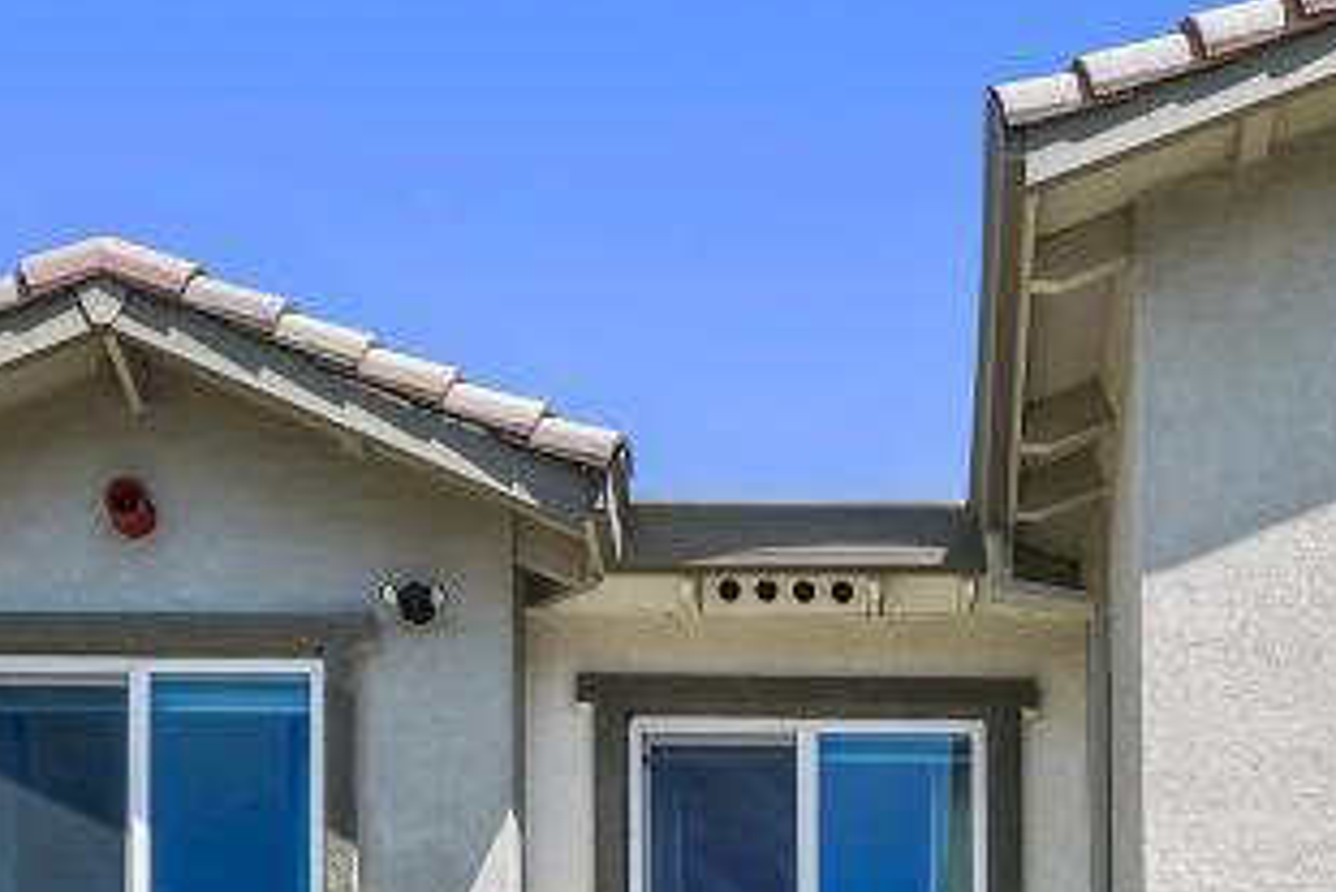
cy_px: 2034
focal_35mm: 58
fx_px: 2153
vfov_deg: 15.4
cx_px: 871
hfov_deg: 34.2
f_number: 8
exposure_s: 1/60
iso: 100
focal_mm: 12
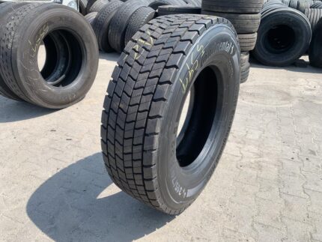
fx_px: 242
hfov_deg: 67.3
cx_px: 161
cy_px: 121
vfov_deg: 53.1
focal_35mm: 26
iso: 25
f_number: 1.8
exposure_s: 1/1149
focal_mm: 4.25
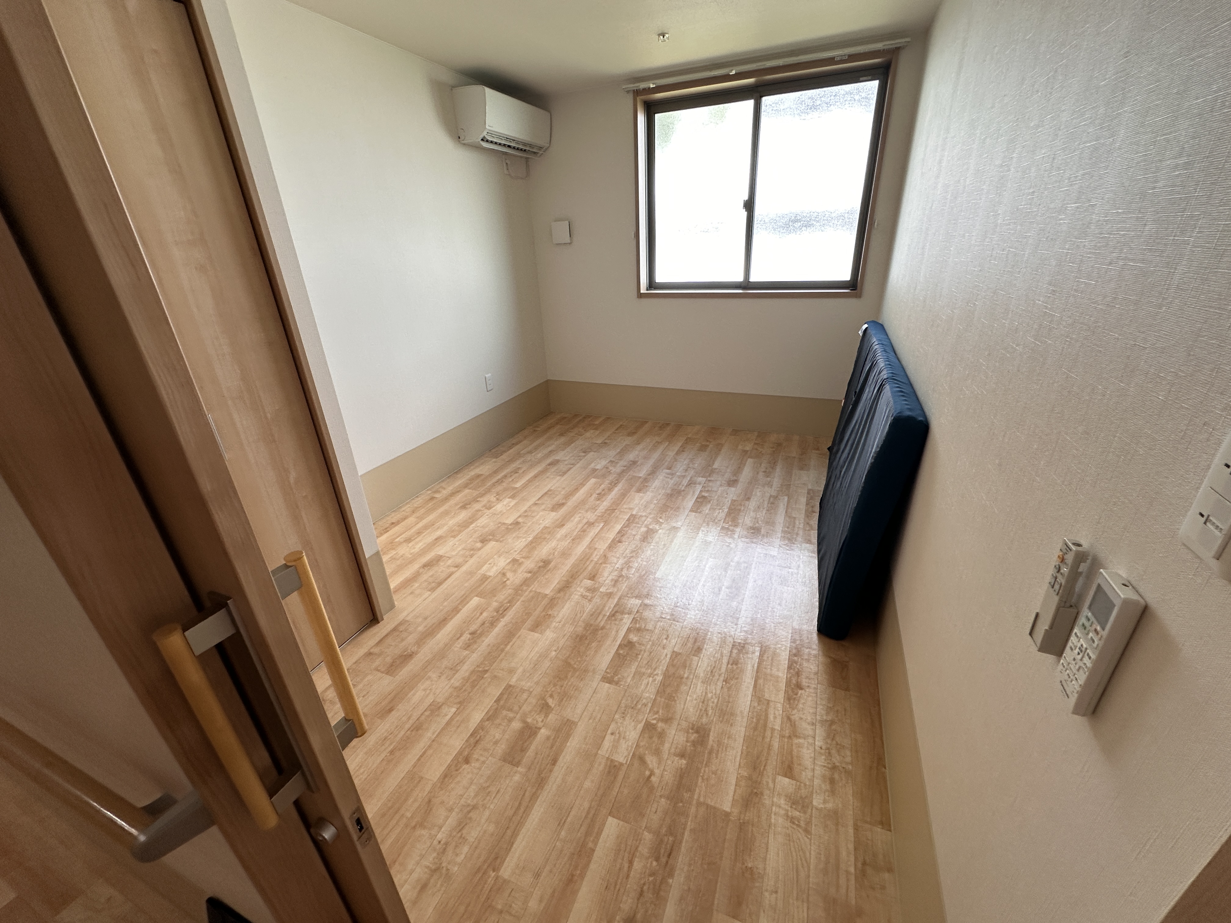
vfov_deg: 85.7
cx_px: 616
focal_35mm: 14
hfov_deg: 102.1
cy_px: 462
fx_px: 498
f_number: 2.2
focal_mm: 2.22
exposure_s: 1/99
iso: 100
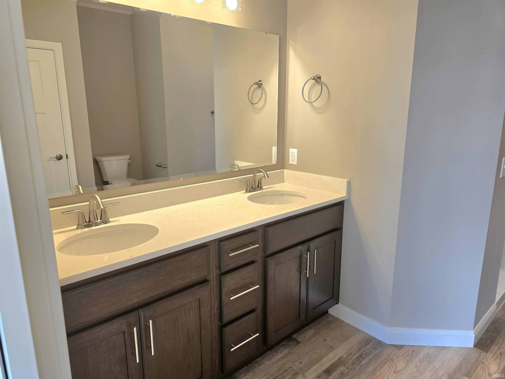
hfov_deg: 73.9
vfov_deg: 58.9
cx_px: 252
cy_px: 190
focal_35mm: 23
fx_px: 336
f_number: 1.7
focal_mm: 6.3
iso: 80
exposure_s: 1/120
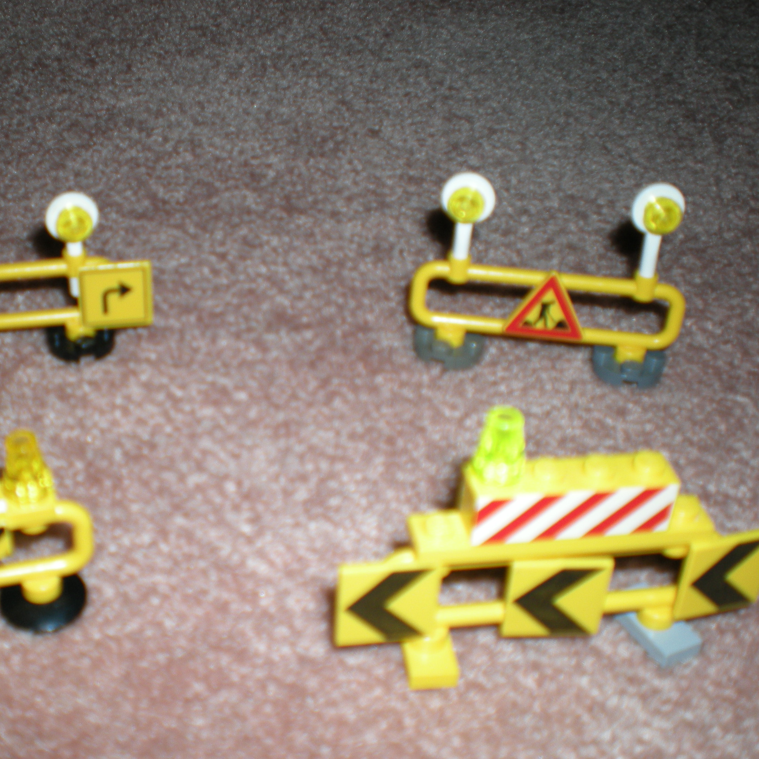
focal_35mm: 47
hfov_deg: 35.6
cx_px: 241
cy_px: 385
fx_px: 1166
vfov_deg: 36.1
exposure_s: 1/60
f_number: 3.1
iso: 64
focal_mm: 6.3
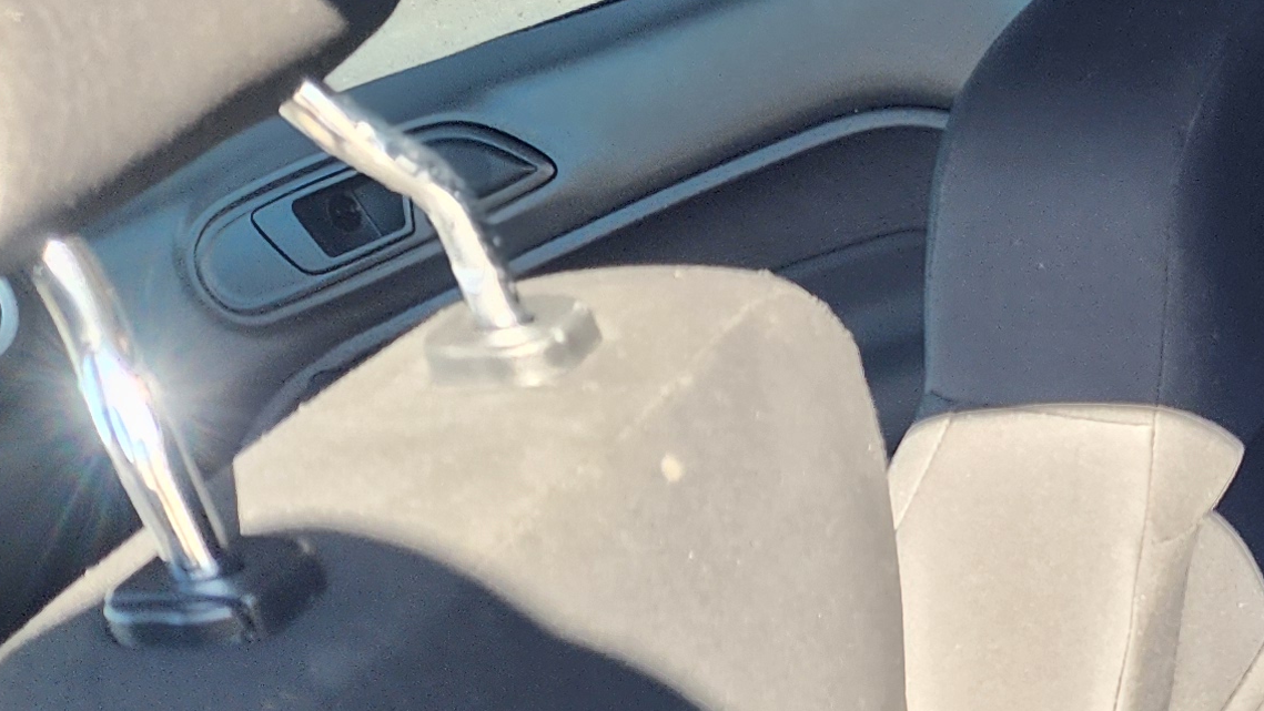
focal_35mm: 88
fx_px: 2950
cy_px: 890
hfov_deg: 20.5
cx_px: 1930
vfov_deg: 13.3
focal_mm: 6.4
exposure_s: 1/180
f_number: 1.8
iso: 80
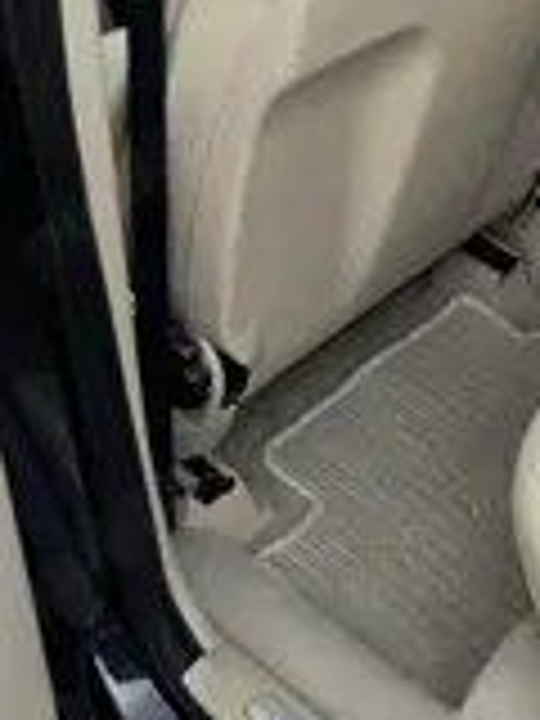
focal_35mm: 60
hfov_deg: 22.6
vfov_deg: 28.6
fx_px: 1248
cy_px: -112
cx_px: 639
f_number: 1.78
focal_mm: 6.76
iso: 80
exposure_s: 1/604
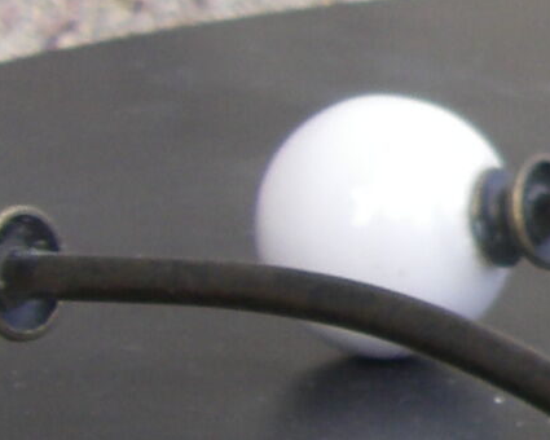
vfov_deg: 5.4
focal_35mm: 285
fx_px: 4639
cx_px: 1114
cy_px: 132
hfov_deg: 6.6
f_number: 3.5
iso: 64
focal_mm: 6.3
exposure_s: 1/60
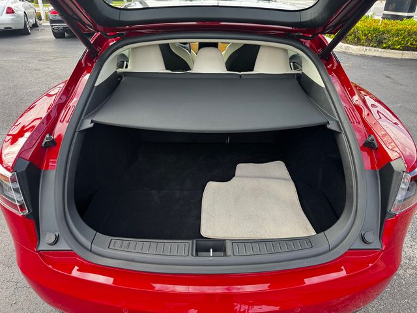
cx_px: 208
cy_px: 156
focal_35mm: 24
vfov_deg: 56.8
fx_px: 289
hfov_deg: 71.6
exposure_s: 1/168
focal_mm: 6.76
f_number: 1.78
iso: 64
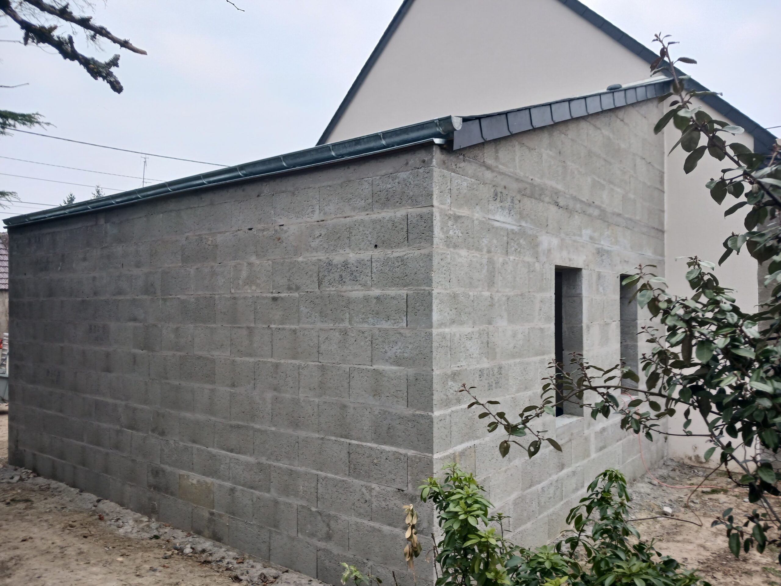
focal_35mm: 27
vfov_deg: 51.4
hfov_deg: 65.3
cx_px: 390
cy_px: 293
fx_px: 609
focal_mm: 4
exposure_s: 1/50
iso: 50
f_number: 1.8
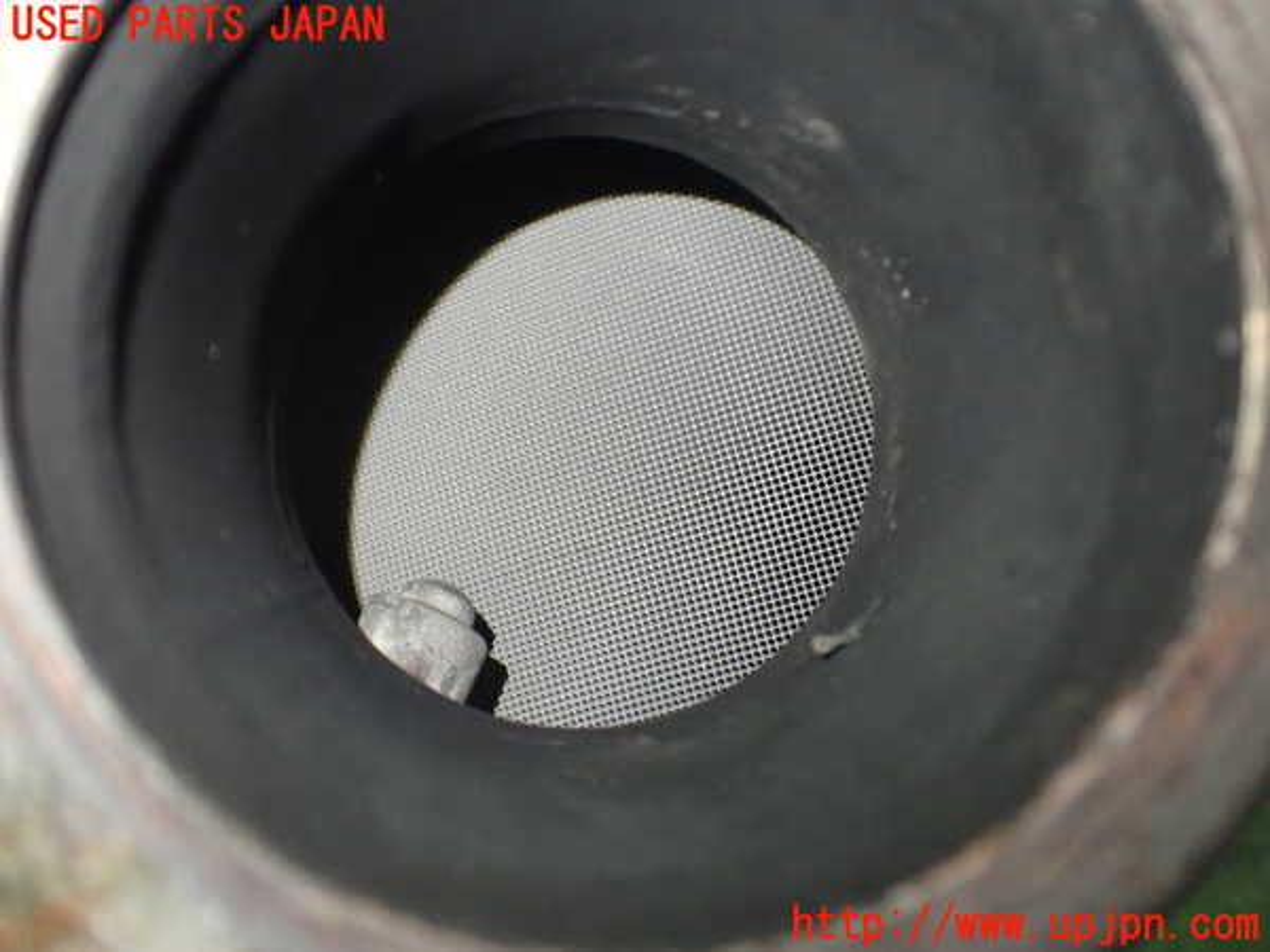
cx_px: 635
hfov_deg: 60.0
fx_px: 1101
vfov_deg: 46.8
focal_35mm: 30
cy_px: 476
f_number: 2.3
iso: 800
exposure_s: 1/60
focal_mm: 5.4
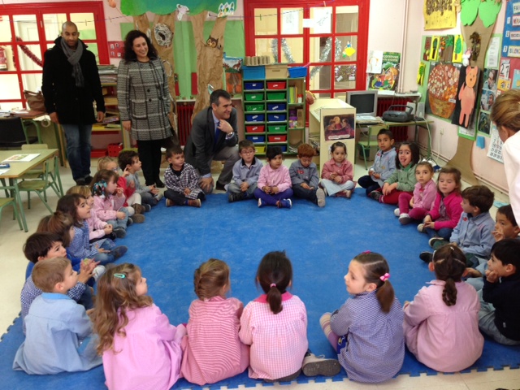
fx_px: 496
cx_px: 260
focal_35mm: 33
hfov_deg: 55.4
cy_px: 195
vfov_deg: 42.9
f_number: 2.4
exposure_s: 1/20
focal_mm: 4.13
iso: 100
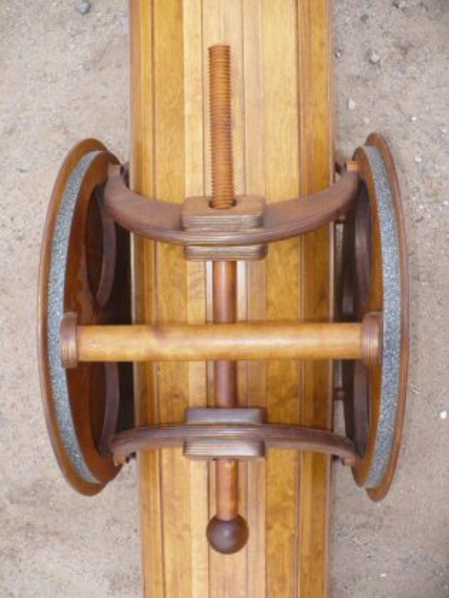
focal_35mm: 37
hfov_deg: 38.7
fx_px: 640
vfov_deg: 50.1
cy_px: 299
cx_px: 224
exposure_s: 1/50
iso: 100
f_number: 2.8
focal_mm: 6.1
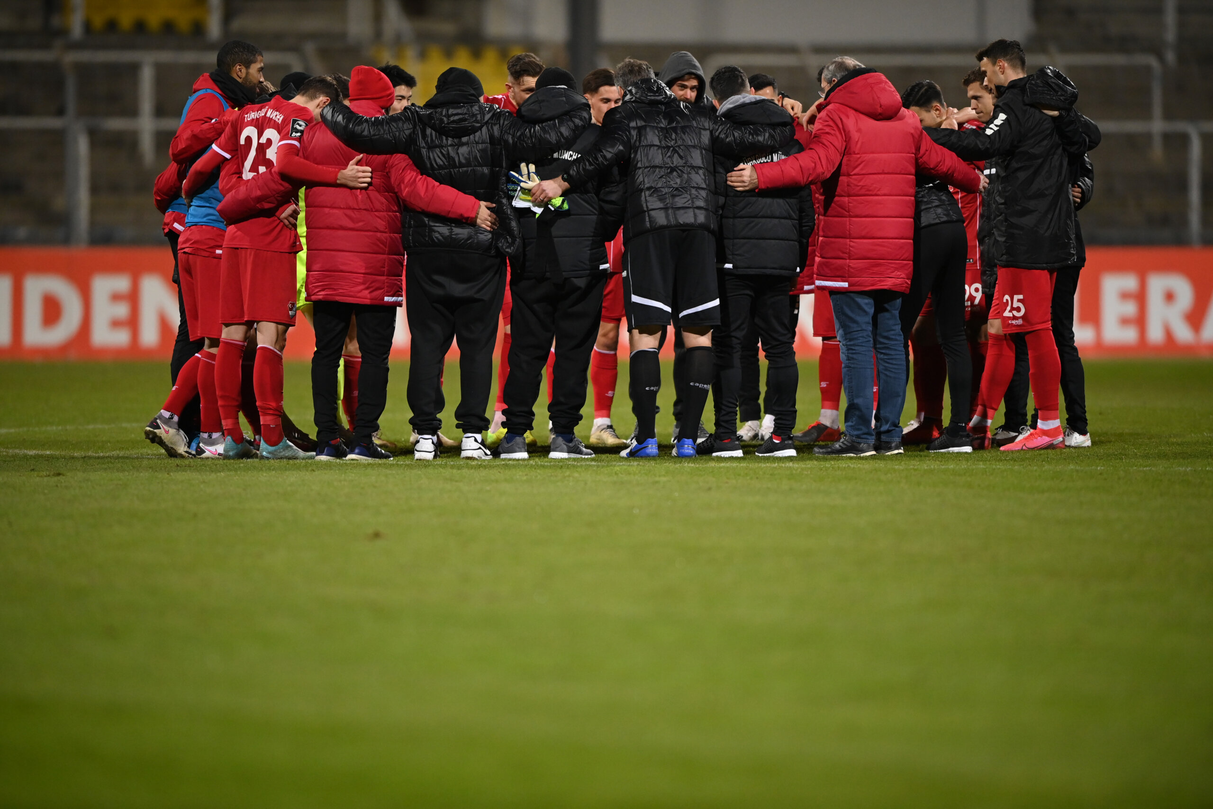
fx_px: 13478
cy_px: 404
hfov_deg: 5.2
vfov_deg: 3.4
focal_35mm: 400
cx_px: 606
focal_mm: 400
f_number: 2.8
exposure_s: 1/1600
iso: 4000
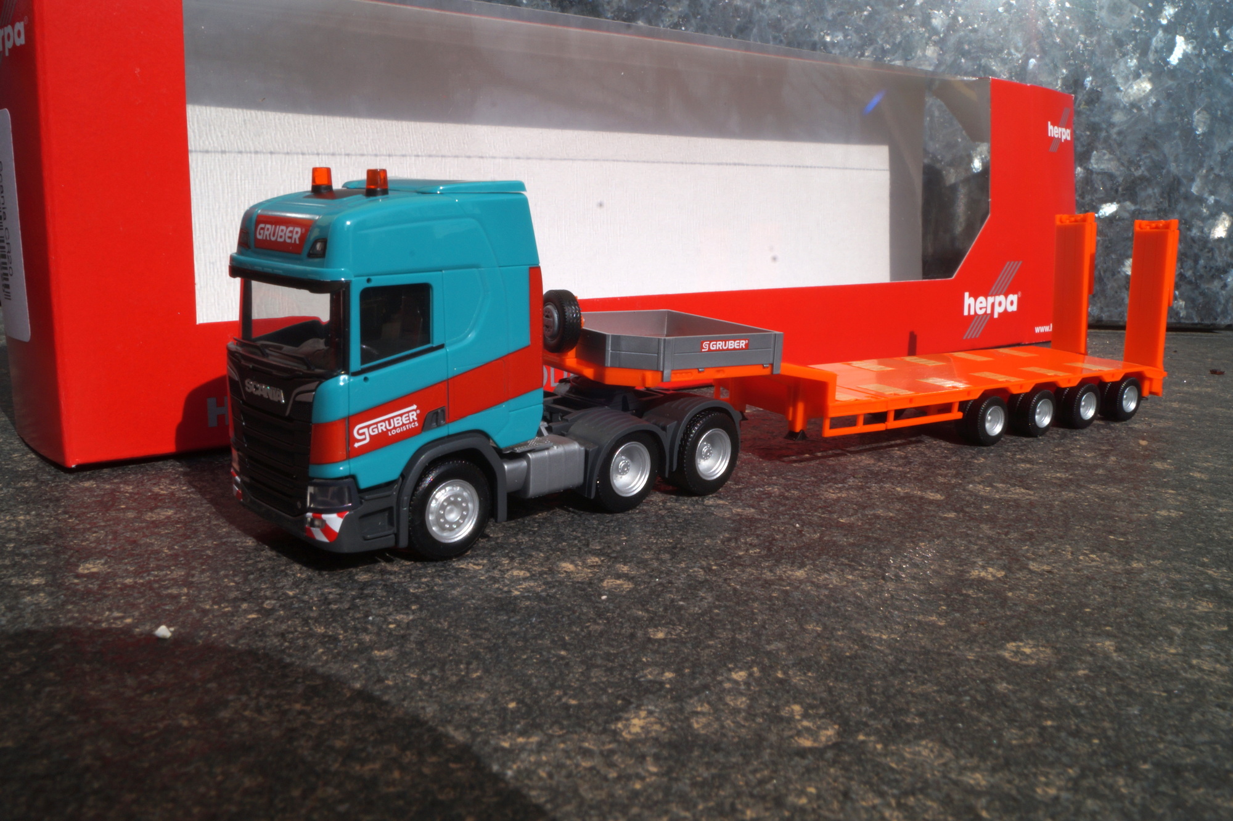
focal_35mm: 33
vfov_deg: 39.9
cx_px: 616
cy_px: 410
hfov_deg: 57.3
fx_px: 1130
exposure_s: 1/60
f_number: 22
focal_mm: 22
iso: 125
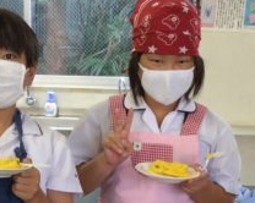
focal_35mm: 105
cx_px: 82
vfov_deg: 14.3
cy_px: 227
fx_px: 792
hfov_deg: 18.2
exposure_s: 1/24
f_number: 2.4
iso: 64
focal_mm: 3.3
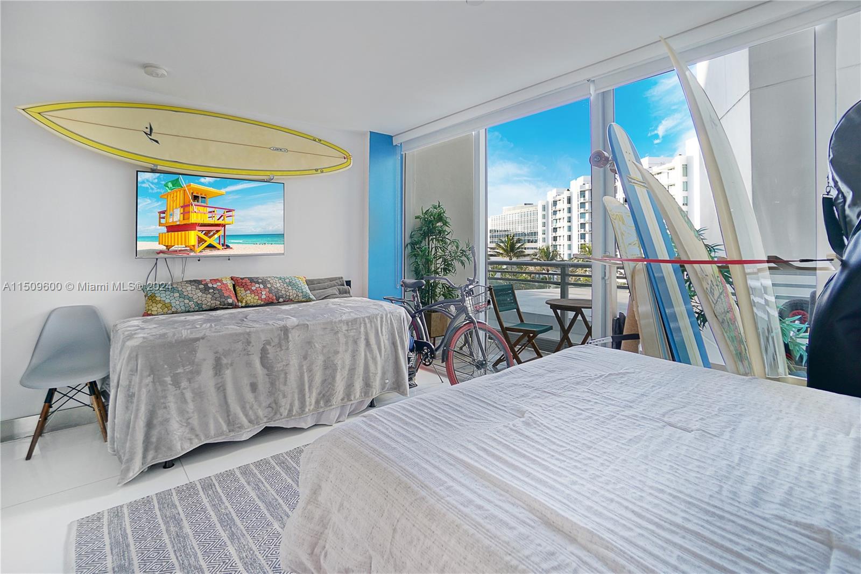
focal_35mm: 15
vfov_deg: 77.3
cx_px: 430
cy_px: 287
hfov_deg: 100.4
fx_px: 359
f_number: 4
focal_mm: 10
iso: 250
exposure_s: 1/40
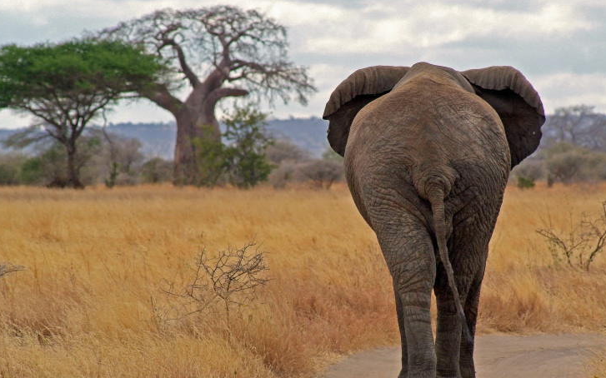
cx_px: 297
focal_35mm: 337
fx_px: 5564
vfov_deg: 3.9
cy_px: 181
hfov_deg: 6.2
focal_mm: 200
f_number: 6.7
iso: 400
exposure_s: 1/750
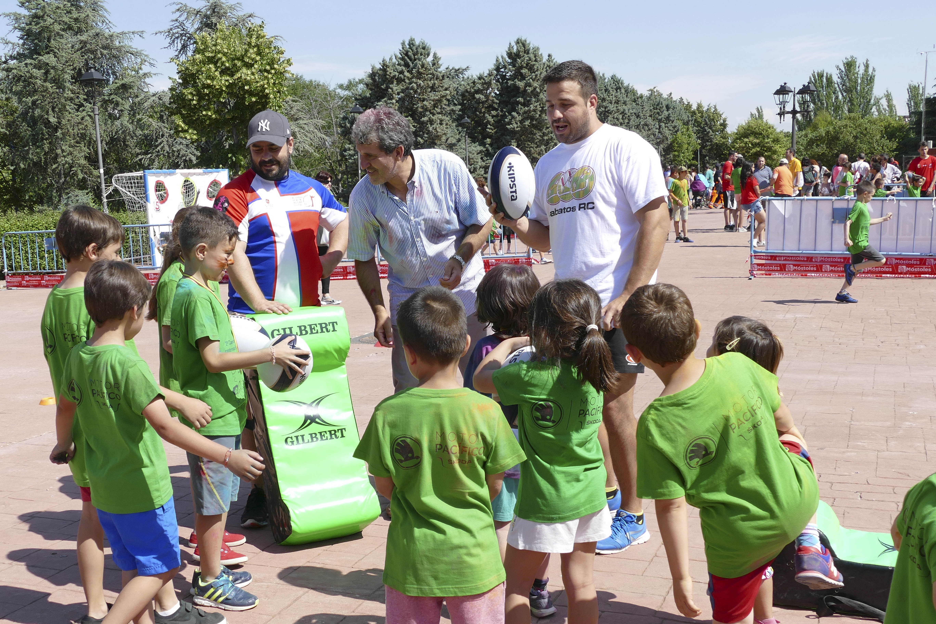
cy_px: 312
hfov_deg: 61.9
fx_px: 780
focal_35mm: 30
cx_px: 468
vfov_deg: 43.6
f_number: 3.5
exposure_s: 1/1600
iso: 125
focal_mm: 11.1
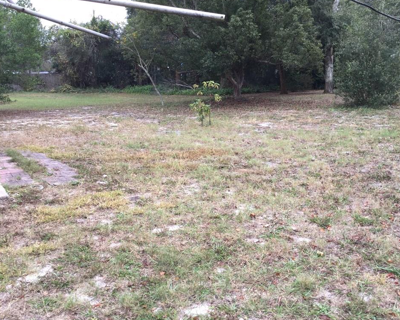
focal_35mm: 33
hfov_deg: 54.2
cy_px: 158
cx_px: 201
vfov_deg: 44.5
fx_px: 391
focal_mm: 3.3
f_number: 2.4
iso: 25
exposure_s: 1/120
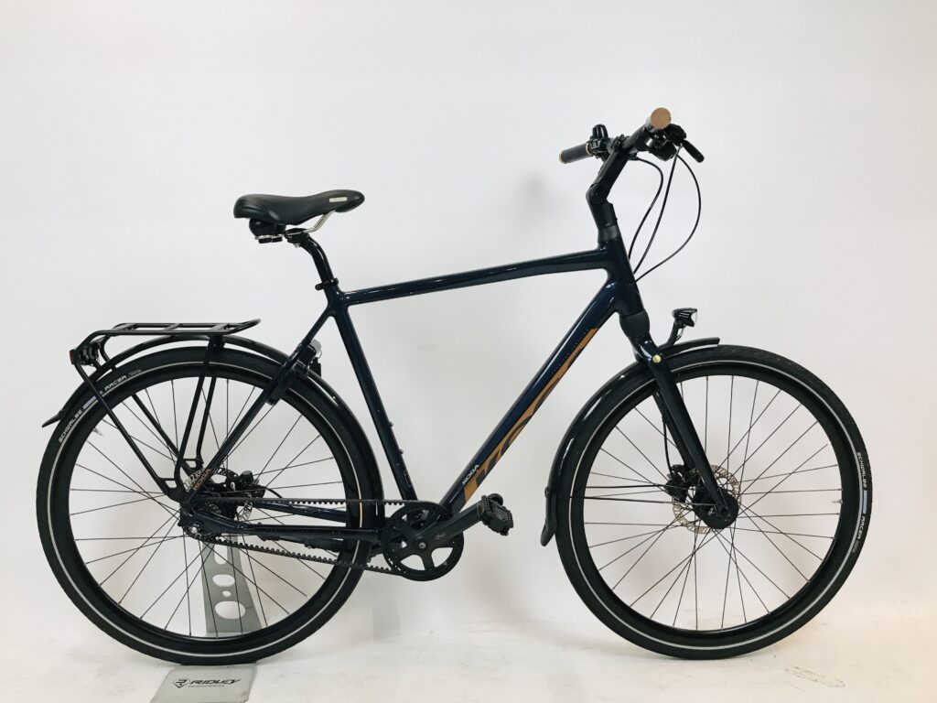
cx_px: 468
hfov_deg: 63.4
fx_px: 758
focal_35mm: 28
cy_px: 352
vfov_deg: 49.7
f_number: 1.8
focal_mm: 3.99
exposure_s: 1/33
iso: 25
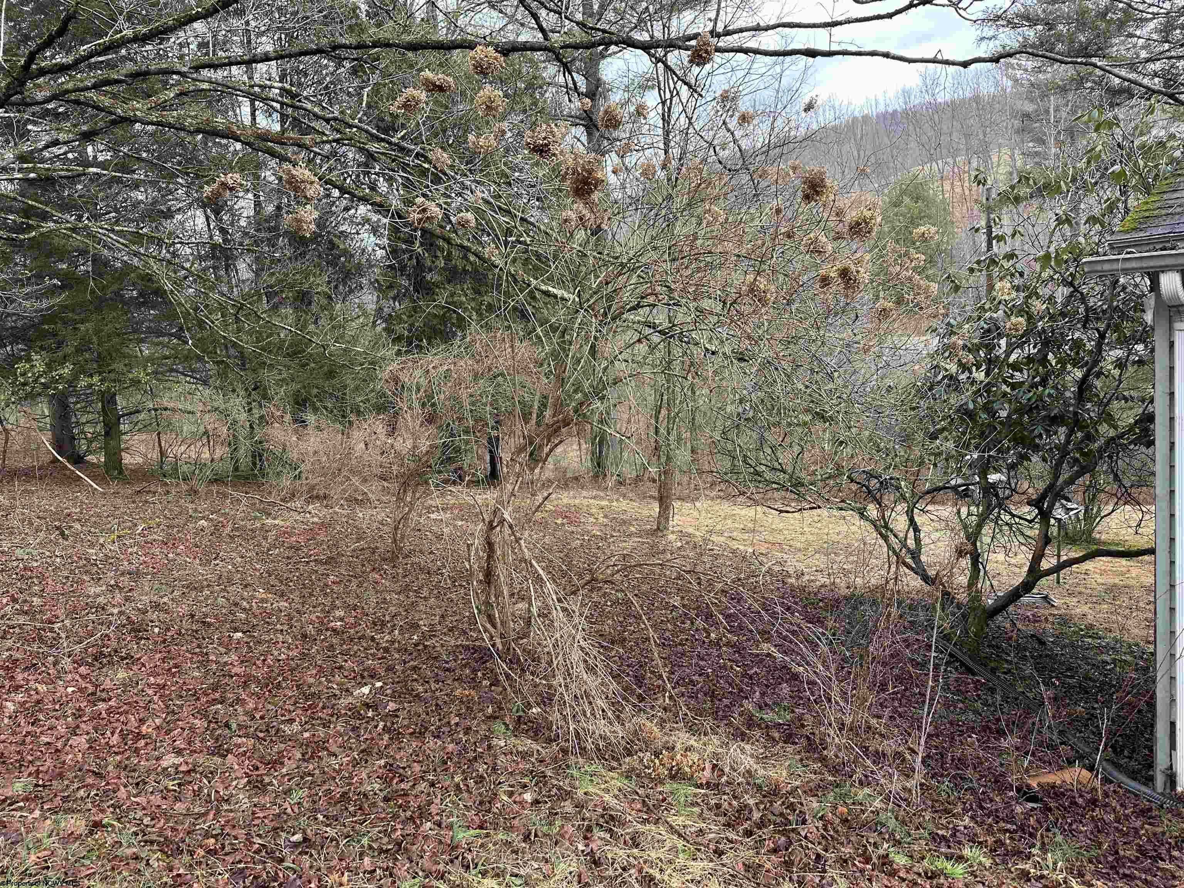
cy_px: 444
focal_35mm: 24
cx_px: 592
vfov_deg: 56.8
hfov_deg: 71.6
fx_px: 821
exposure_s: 1/161
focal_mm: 6.86
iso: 80
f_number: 1.78
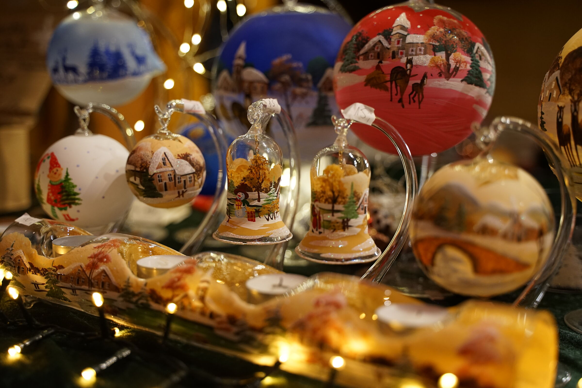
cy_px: 194
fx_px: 760
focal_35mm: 47
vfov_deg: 28.6
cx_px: 291
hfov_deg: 41.9
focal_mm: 47
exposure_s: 1/125
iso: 1600
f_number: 2.8
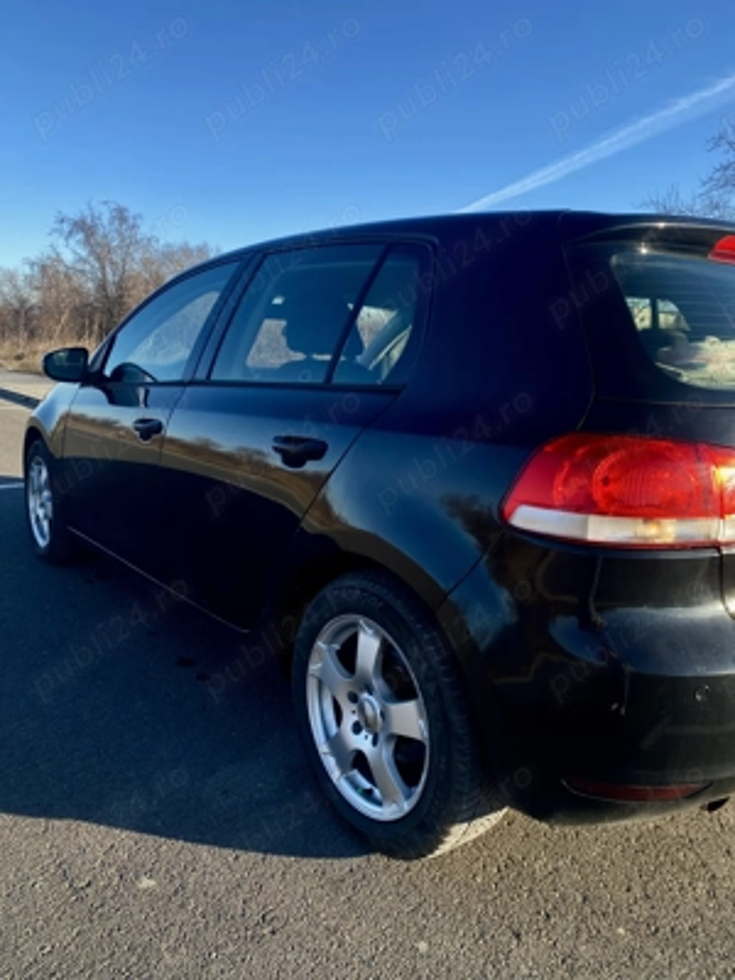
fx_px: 736
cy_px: 490
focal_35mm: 26
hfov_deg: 53.1
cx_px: 368
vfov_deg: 67.3
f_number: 1.8
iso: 32
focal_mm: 4.25
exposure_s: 1/351
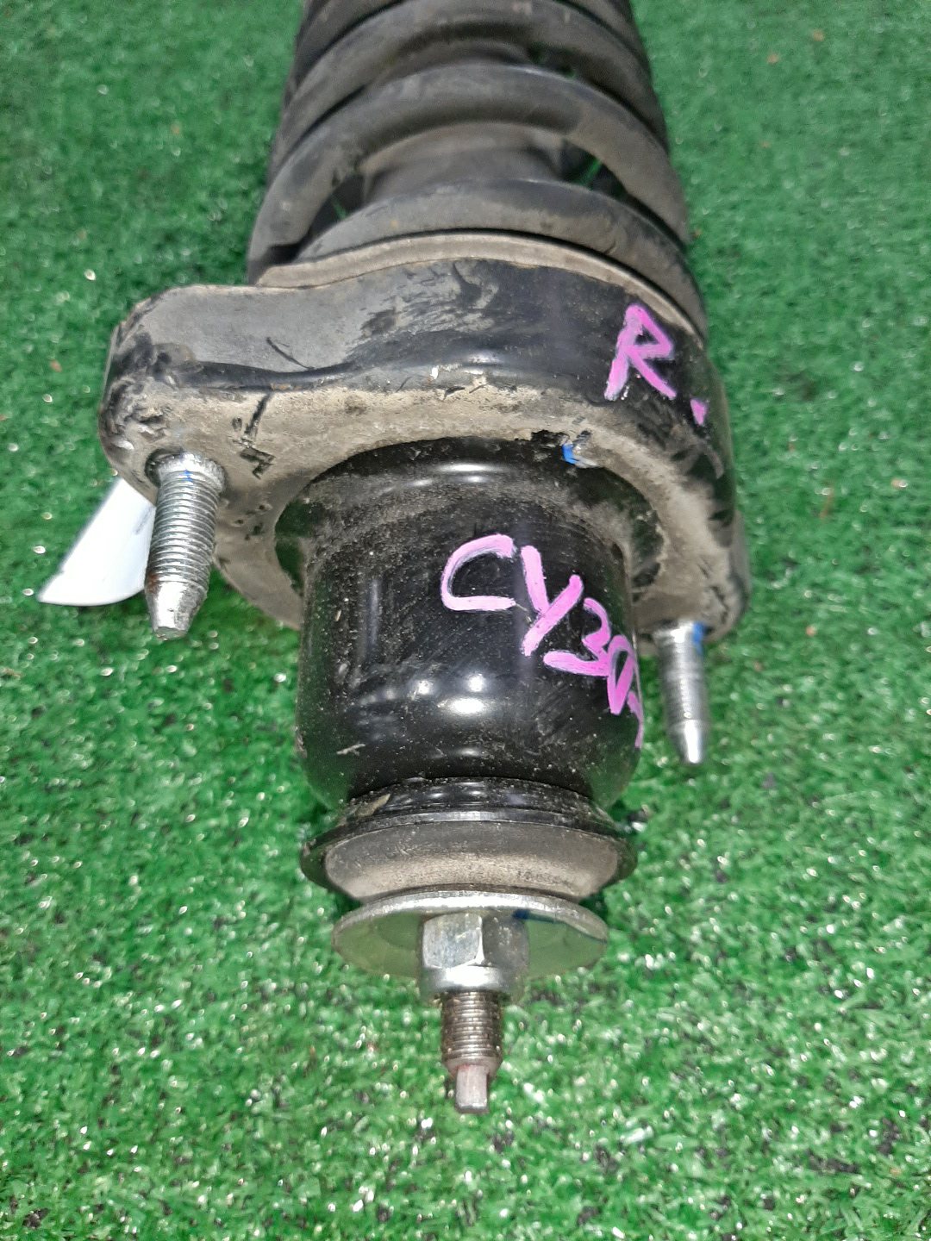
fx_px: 932
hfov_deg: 53.1
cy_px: 620
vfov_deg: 67.3
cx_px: 466
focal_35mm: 26
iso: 170
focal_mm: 3.93
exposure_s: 1/50
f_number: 1.7
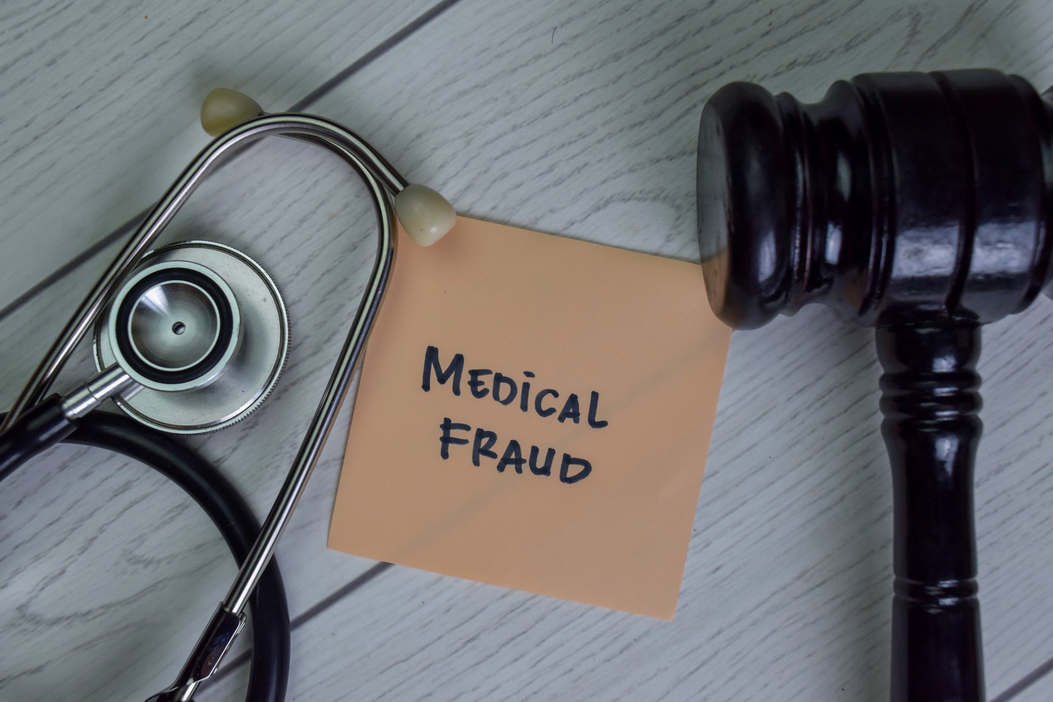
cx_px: 526
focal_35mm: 39
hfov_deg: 49.6
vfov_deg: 34.2
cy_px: 351
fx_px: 1141
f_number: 7.1
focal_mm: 26
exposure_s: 1/125
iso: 800
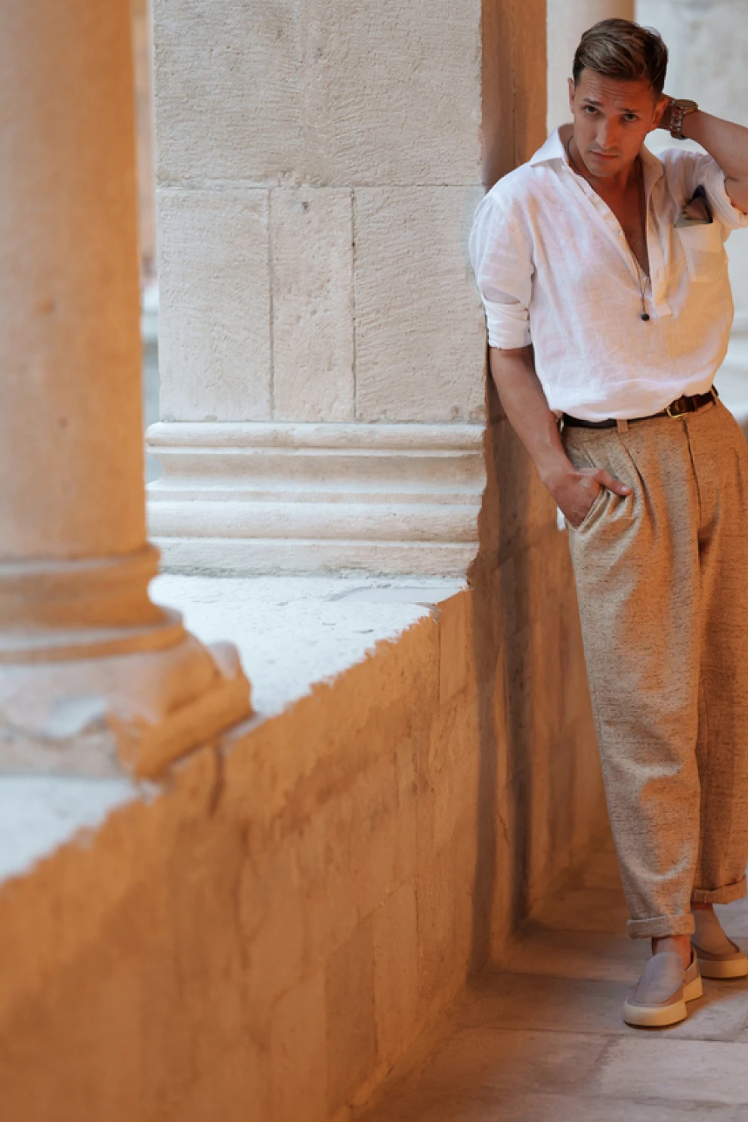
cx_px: 428
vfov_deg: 19.8
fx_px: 3210
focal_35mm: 103
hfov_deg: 13.3
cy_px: 498
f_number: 1.4
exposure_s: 1/100
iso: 1000
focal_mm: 85
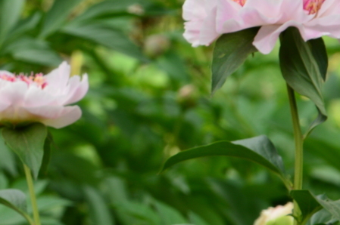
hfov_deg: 2.0
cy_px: 122
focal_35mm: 1027
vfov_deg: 1.3
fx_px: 9685
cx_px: 18
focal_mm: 300
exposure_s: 1/40
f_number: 16
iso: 200
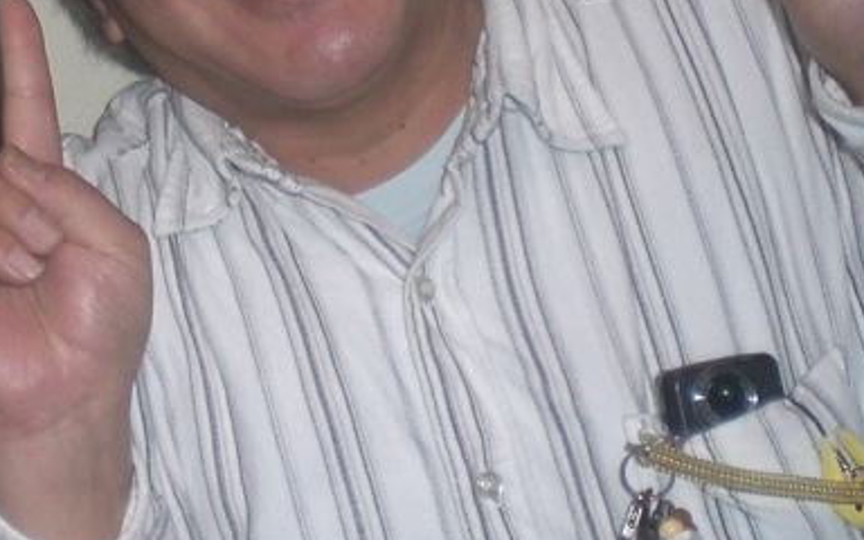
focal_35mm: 105
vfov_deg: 12.0
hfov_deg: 19.3
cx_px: 36
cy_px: -209
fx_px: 2472
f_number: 3.1
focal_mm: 6.3
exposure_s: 1/60
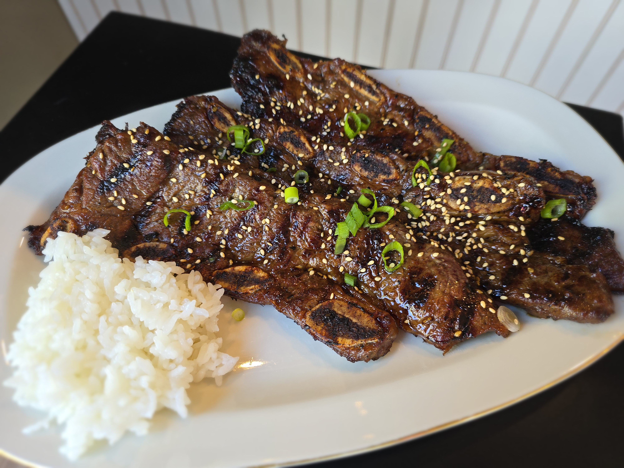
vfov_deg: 58.9
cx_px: 312
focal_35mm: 23
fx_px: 415
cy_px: 234
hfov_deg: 73.9
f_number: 1.7
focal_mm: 6.3
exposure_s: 1/50
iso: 160
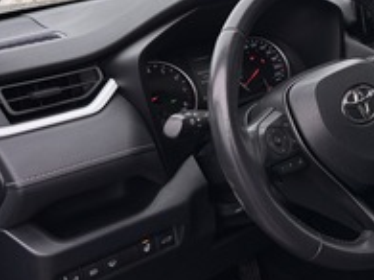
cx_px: 324
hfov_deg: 32.9
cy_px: 55
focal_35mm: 56
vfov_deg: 25.6
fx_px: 605
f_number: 1.6
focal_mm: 5.96
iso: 50
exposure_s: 1/423
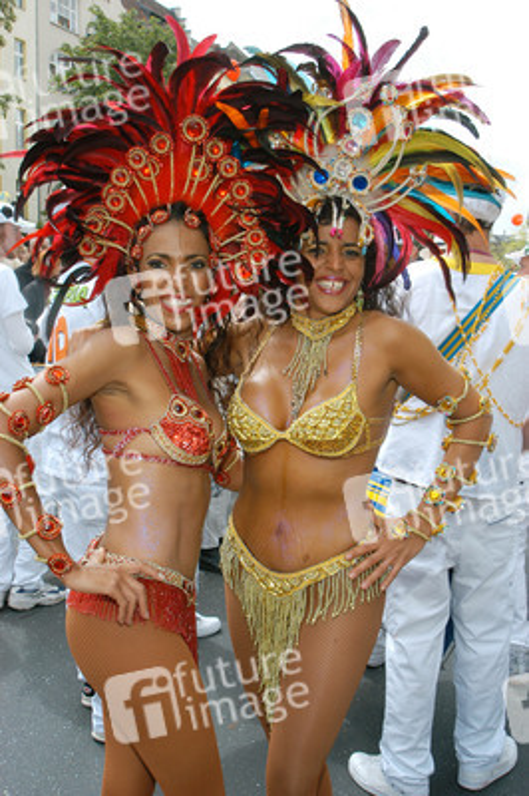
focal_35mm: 36
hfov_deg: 36.8
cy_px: 398
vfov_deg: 53.2
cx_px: 264
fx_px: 795
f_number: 11
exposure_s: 1/100
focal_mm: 24
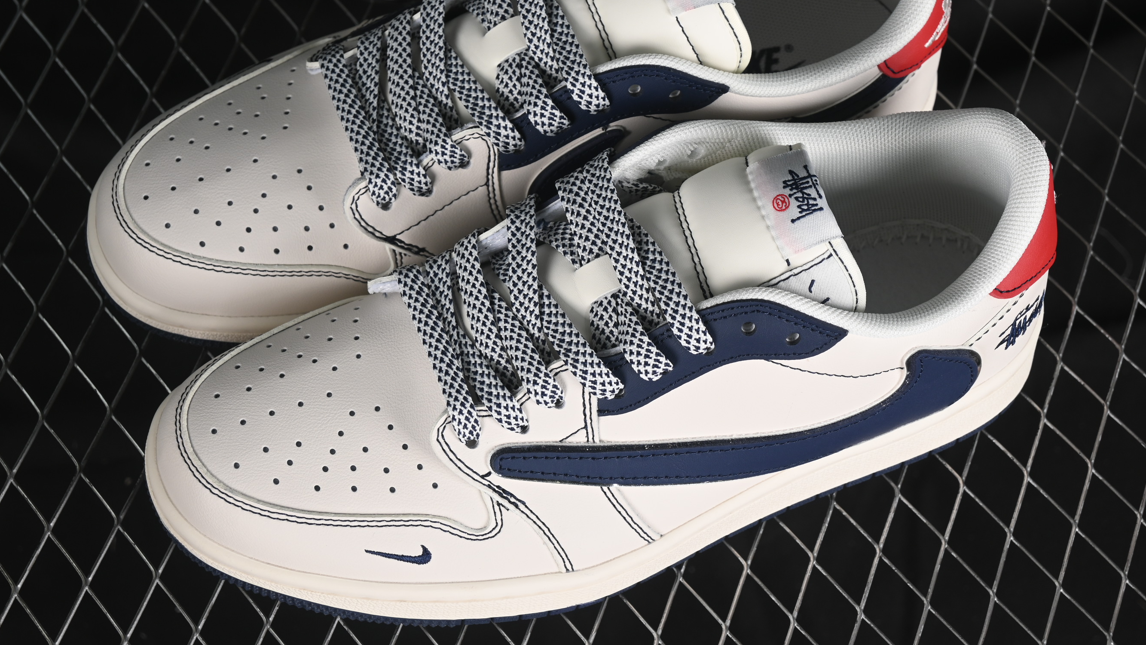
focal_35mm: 82
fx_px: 2492
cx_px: 581
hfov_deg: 25.9
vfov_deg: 14.7
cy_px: 256
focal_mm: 50
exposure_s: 1/80
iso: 160
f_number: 7.1
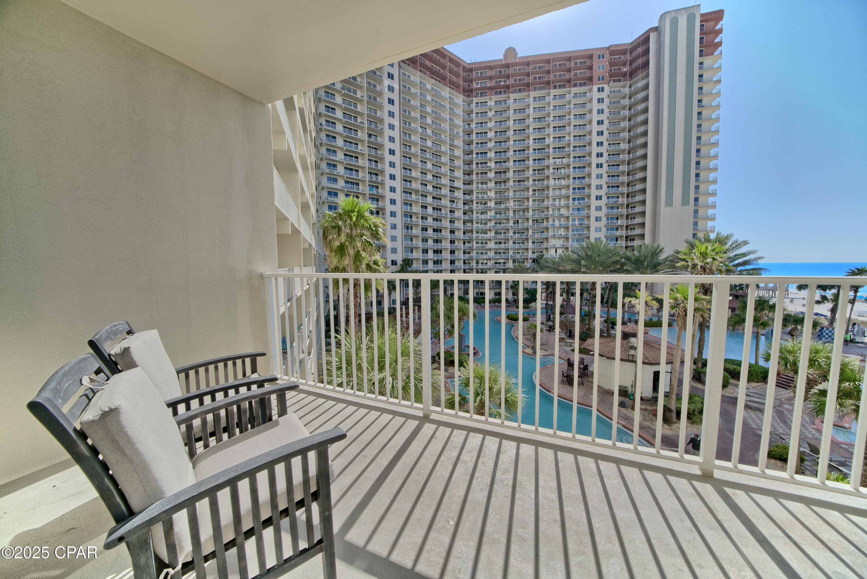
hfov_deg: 112.6
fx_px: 289
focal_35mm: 12
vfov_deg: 90.1
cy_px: 290
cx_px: 434
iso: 100
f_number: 8
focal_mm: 12
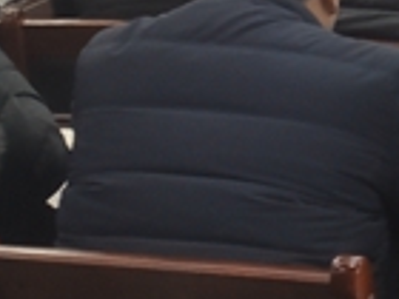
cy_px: -242
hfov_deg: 13.1
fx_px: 1717
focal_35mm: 149
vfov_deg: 9.5
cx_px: 408
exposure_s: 1/33
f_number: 1.75
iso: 363
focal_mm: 4.77
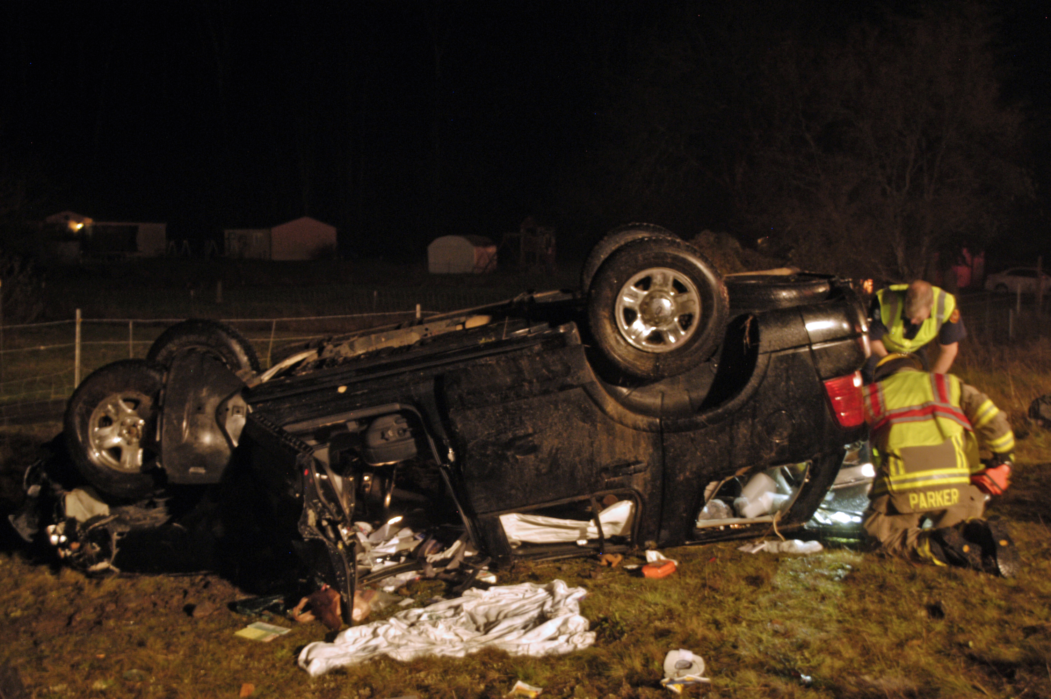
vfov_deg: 29.8
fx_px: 1313
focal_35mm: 45
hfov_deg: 43.6
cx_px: 526
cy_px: 350
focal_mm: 30
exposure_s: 1/4
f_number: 4.8
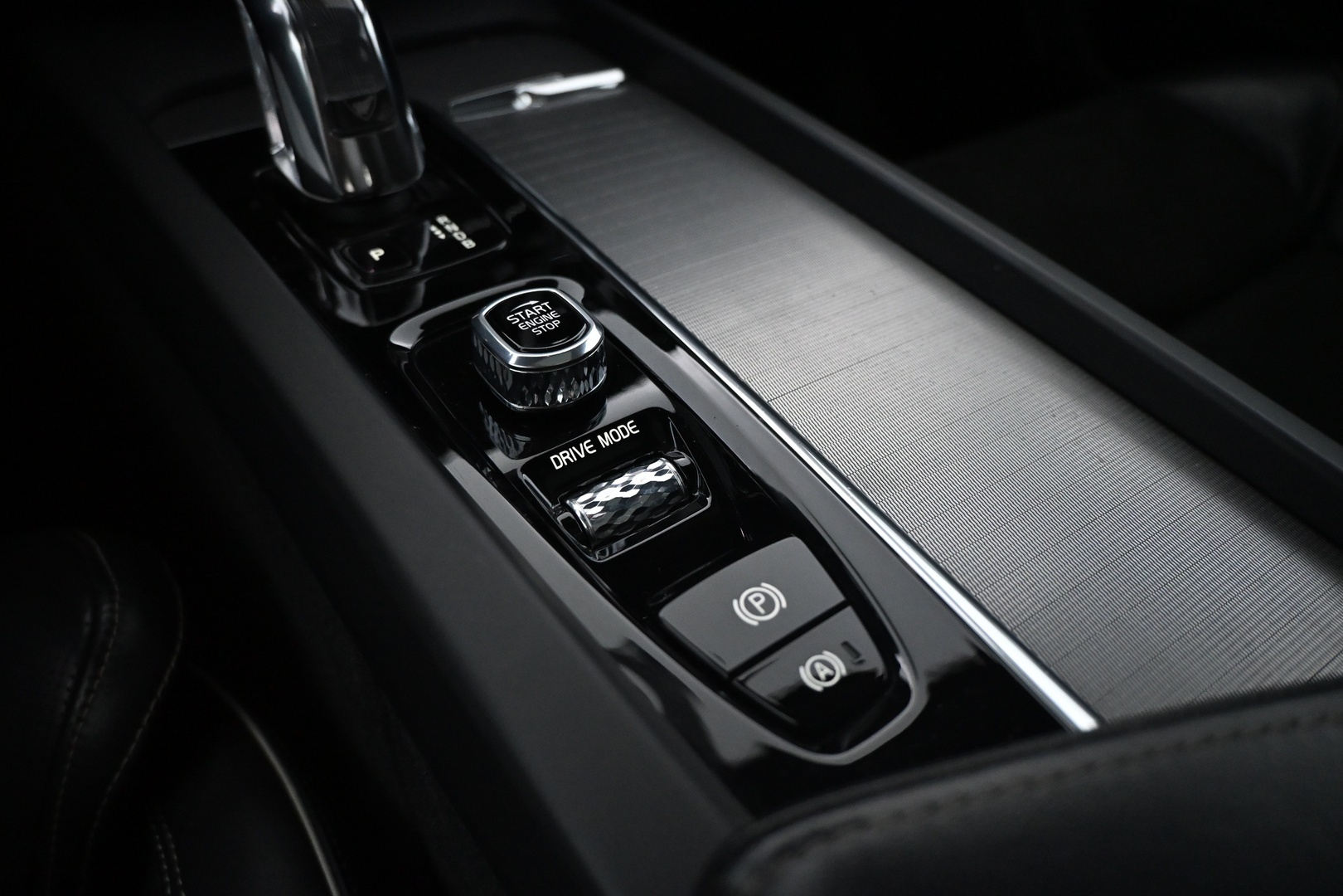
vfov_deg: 50.4
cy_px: 448
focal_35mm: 26
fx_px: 951
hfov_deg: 70.4
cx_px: 672
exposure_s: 1/80
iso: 3200
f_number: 3.5
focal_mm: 17
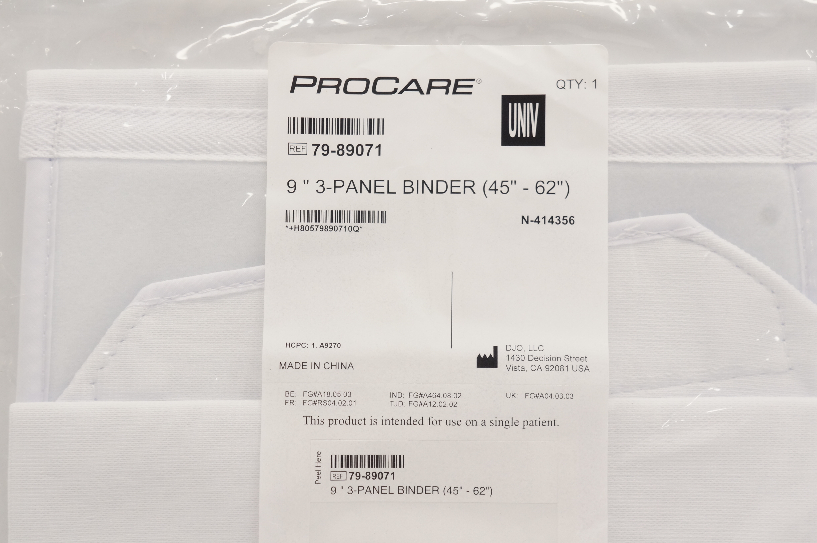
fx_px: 1870
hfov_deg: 24.6
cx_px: 408
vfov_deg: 16.5
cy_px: 272
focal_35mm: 82
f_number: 7.1
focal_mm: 55
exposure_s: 1/160
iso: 800
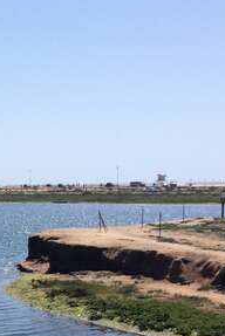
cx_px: -231
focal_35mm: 84
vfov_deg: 23.9
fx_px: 786
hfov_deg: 13.7
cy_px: 247
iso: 32
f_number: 2.2
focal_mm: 4.15
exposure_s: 1/3165
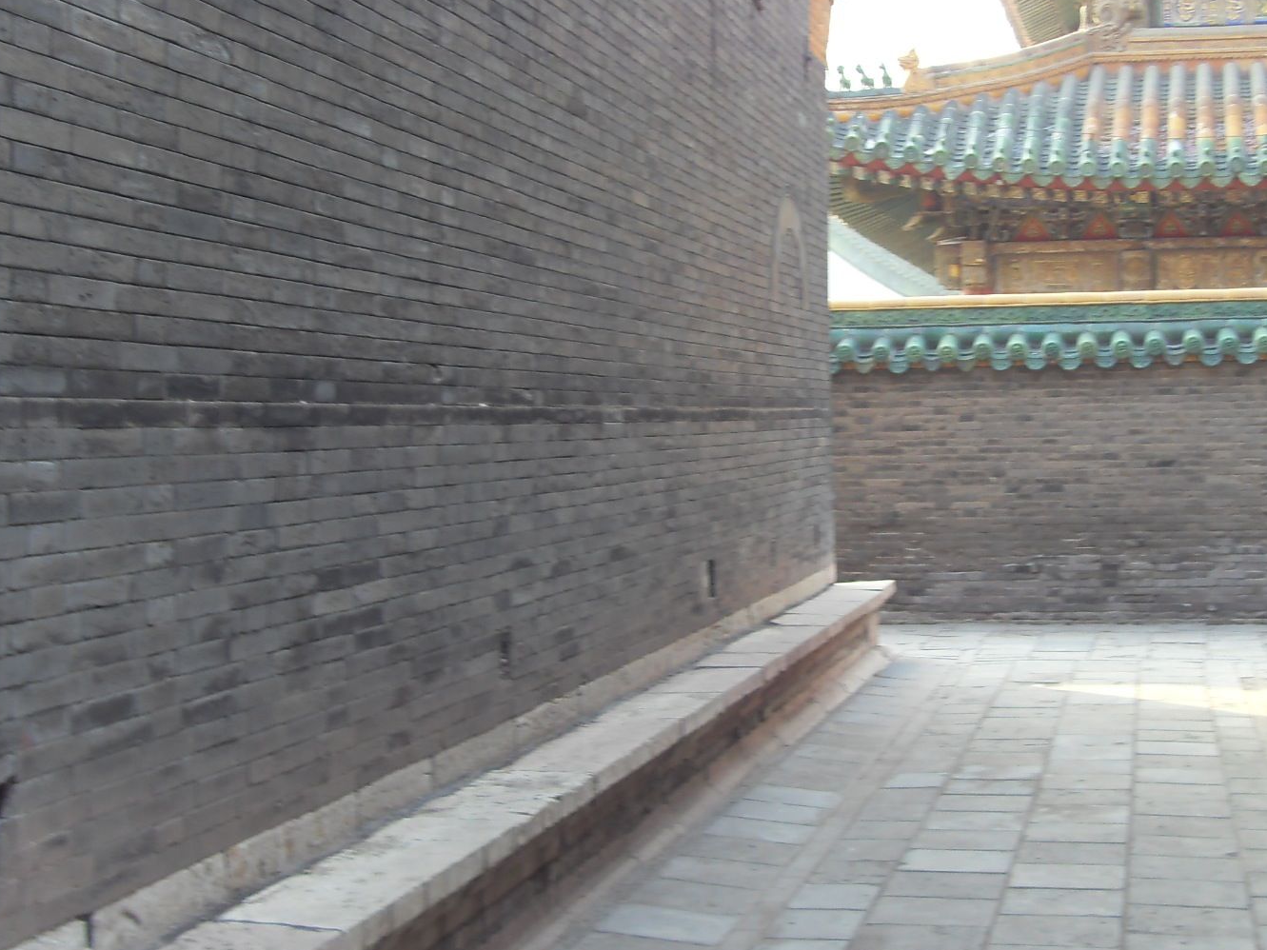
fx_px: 2196
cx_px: 692
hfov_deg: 32.2
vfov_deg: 24.4
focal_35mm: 60
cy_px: 416
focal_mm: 6.6
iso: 100
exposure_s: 1/60
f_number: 3.5
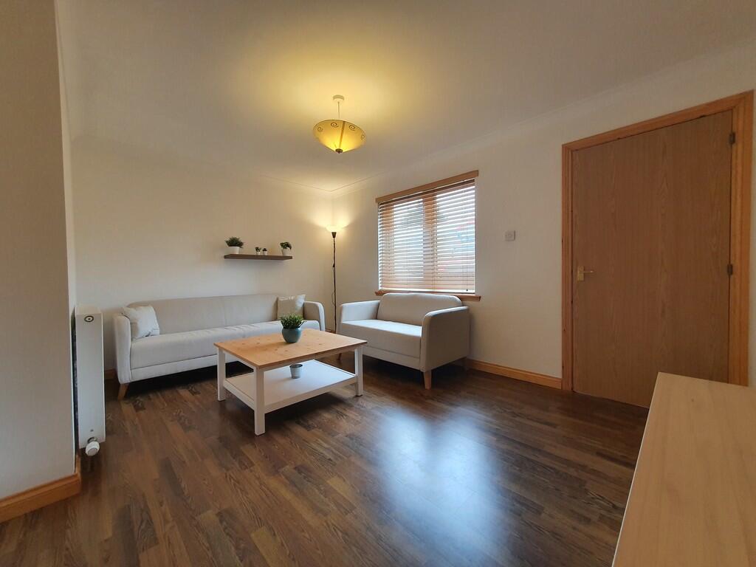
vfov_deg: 89.9
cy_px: 284
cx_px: 378
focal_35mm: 13
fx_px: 284
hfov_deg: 106.2
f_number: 2.2
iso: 100
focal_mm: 1.8
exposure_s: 1/50
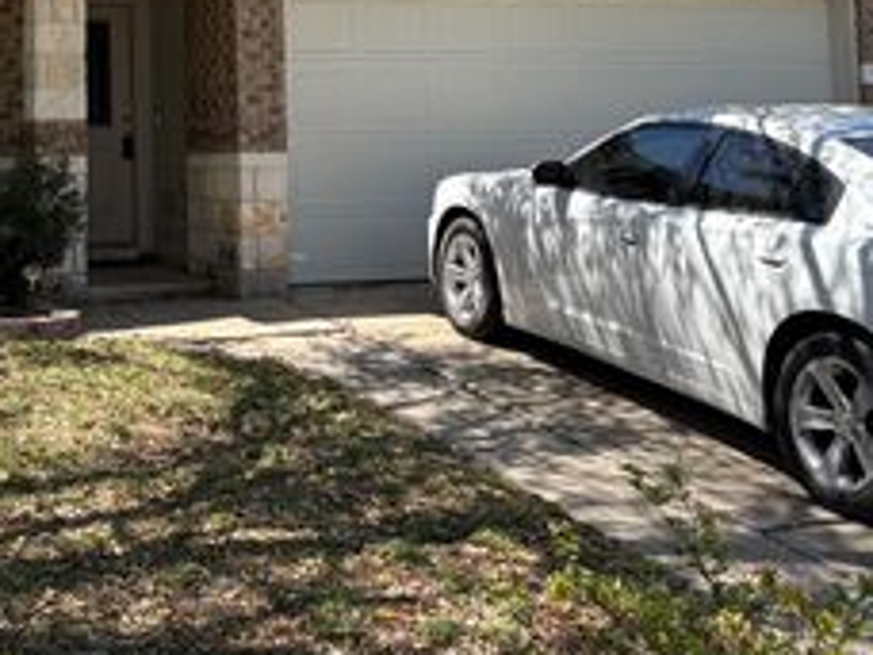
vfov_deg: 24.8
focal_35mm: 57
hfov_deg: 32.9
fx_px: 1438
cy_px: 52
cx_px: 188
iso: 50
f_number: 1.6
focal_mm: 5.96
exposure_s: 1/1517
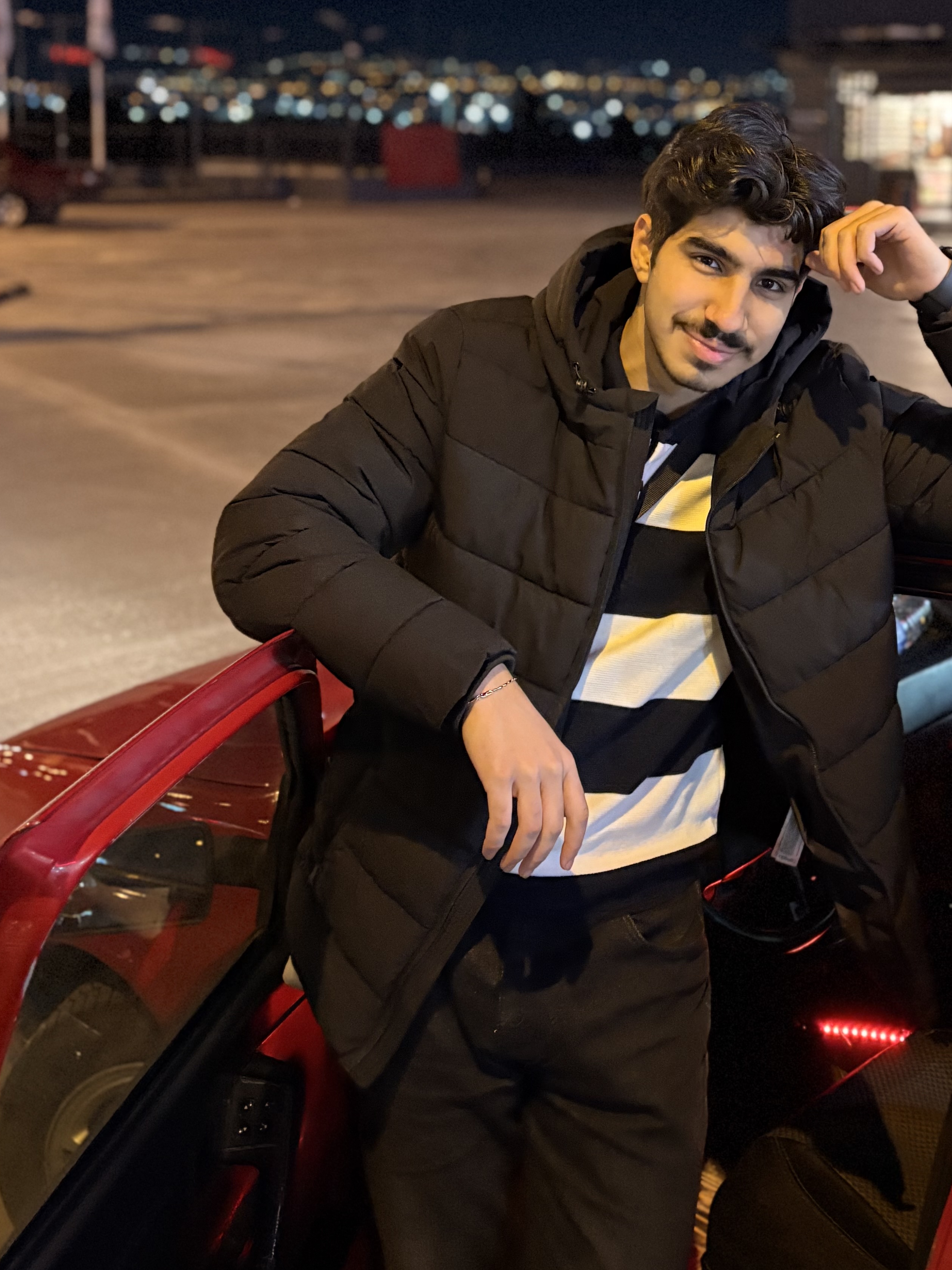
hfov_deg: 32.0
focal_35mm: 44
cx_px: 759
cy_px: 280
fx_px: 1614
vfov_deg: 41.4
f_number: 1.6
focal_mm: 5.96
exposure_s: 1/25
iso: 1000
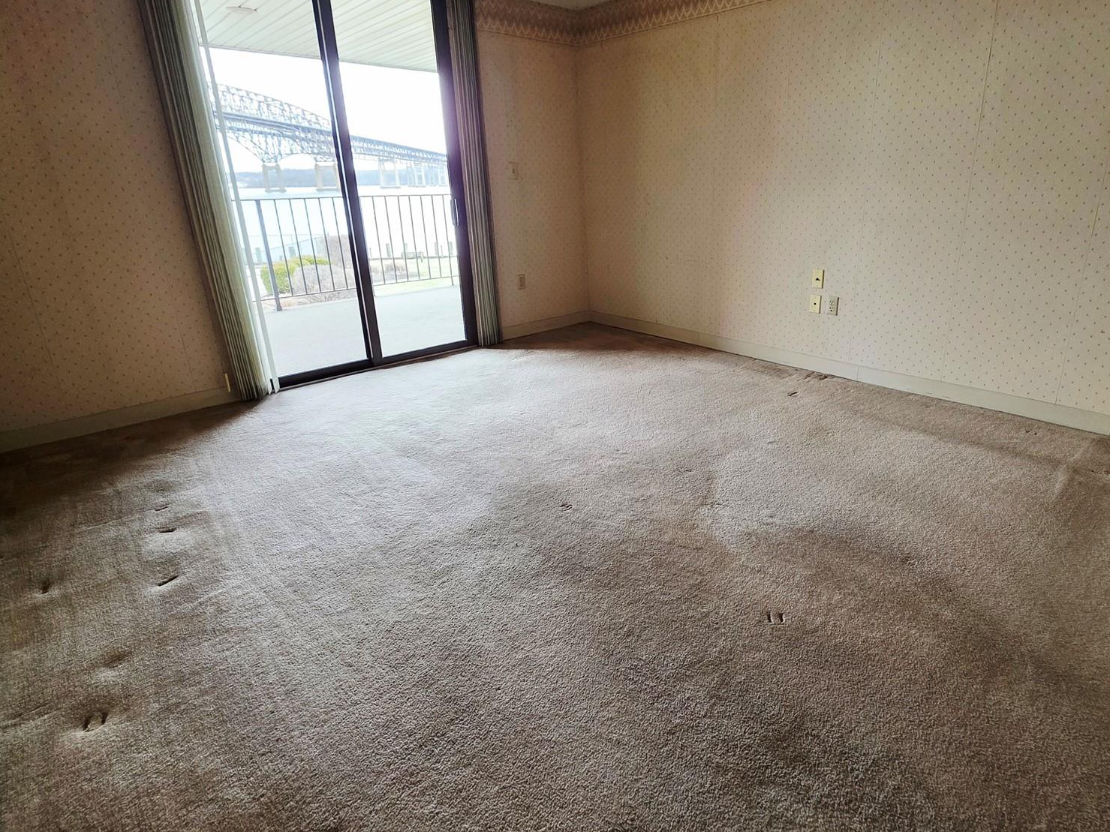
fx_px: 577
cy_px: 374
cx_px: 624
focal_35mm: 18
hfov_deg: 87.3
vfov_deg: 71.4
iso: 250
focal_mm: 2.2
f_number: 1.9
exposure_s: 1/120
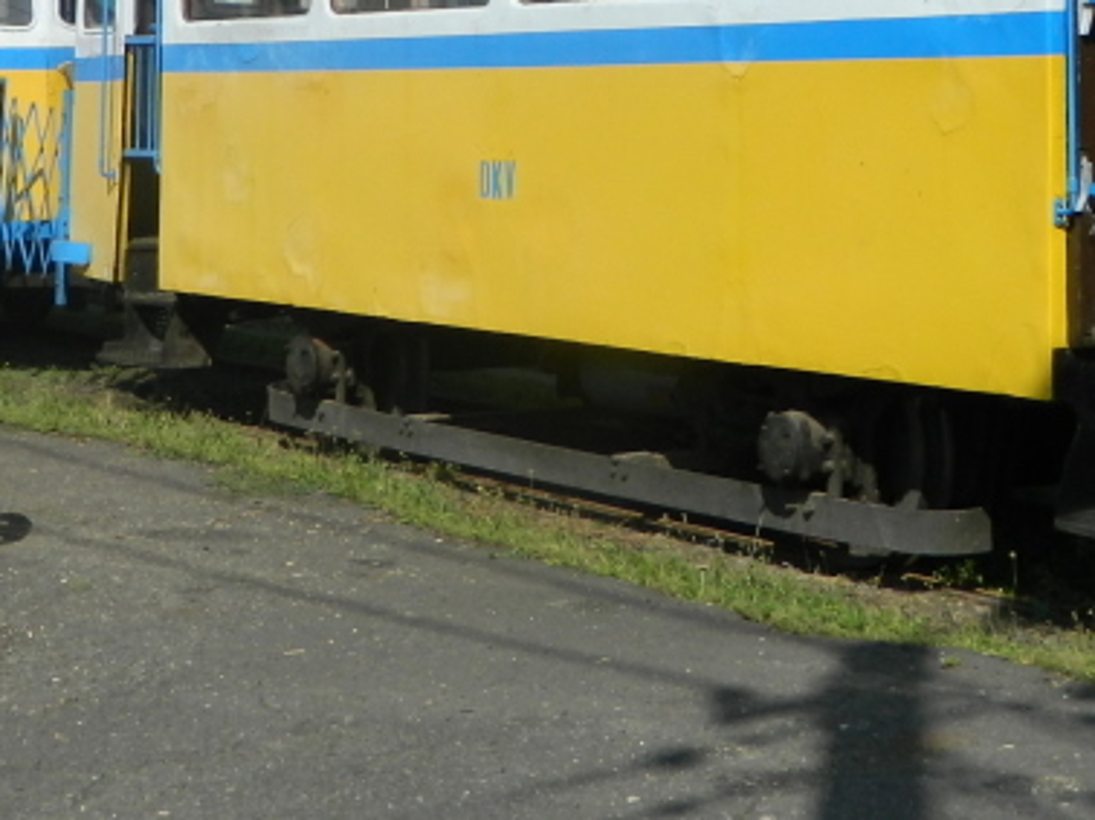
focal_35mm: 84
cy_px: -20
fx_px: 2655
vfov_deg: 17.1
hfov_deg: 23.2
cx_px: 724
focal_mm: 5.6
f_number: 9.1
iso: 80
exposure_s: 1/200
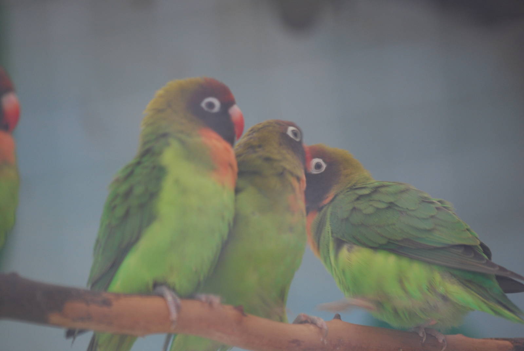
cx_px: 262
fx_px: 3716
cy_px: 176
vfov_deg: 5.4
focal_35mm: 255
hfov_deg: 8.1
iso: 400
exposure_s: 1/100
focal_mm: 170
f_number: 4.8
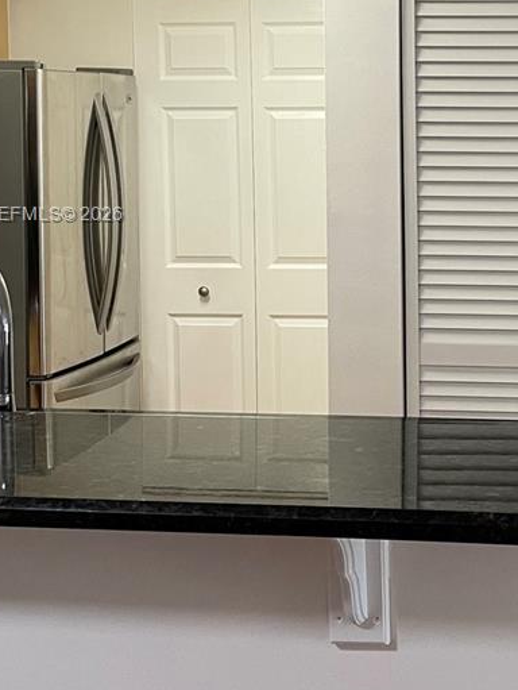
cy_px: 216
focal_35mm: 61
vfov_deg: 31.4
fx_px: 1216
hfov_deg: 23.3
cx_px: 480
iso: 125
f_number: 1.6
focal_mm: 4.2
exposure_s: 1/60
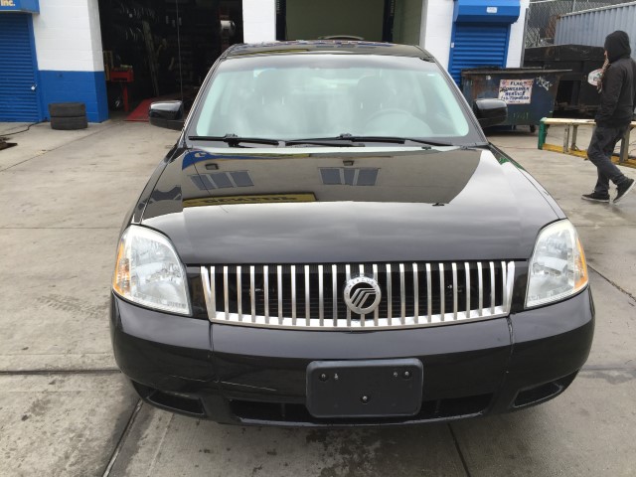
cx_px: 318
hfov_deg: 61.7
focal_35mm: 29
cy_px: 238
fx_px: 533
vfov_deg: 48.2
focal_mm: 4.15
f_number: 2.2
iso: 32
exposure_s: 1/494
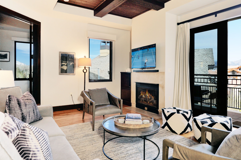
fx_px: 141
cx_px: 120
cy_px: 72
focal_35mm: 21
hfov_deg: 81.2
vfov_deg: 59.4
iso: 800
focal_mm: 9
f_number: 4
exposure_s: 1/640
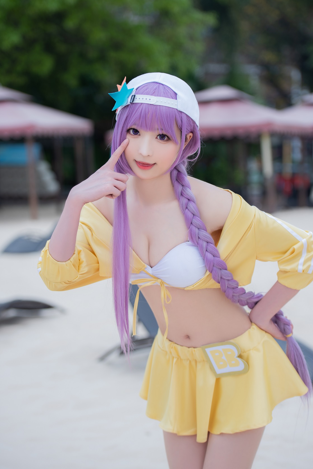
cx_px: 163
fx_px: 1095
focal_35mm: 84
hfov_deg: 16.3
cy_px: 225
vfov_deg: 24.2
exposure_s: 1/200
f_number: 2.8
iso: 100
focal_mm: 78
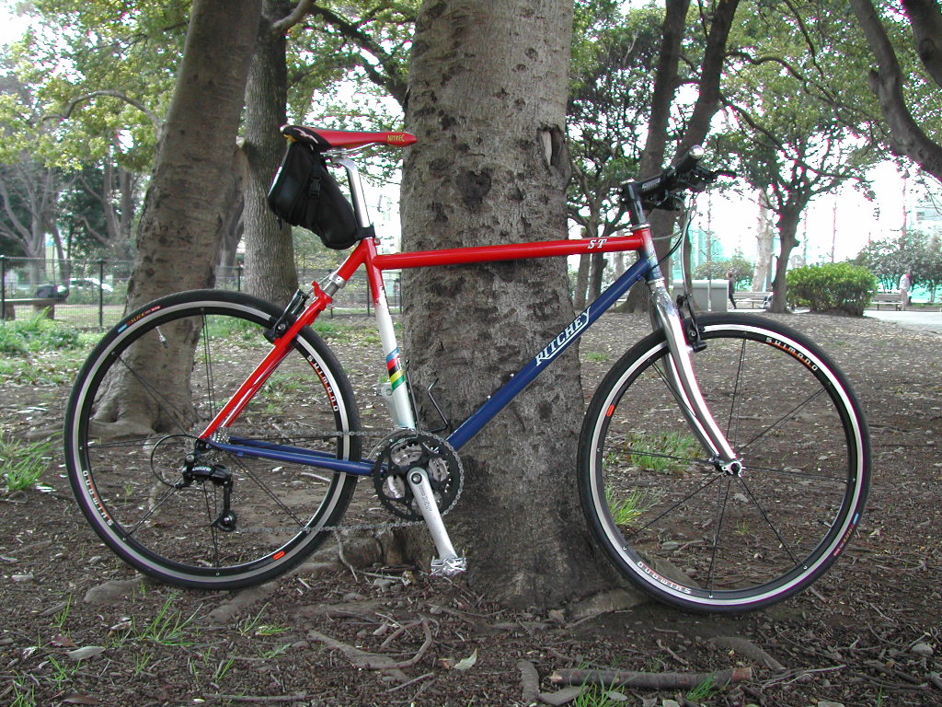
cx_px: 471
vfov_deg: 37.7
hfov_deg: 49.0
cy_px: 354
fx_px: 1034
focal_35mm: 38
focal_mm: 8
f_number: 2.8
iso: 100
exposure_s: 1/106
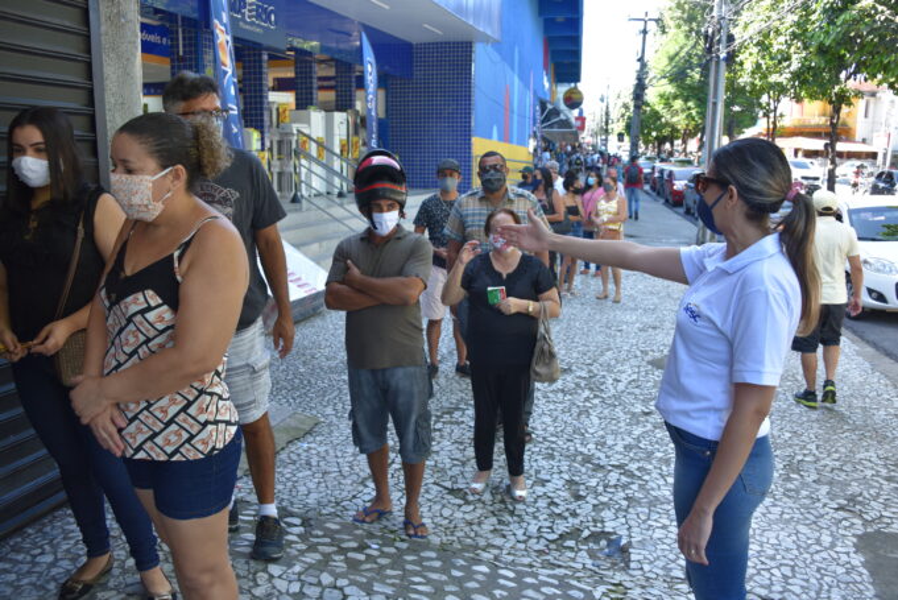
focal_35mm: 32
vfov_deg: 41.2
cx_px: 449
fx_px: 799
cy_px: 300
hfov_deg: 58.7
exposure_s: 1/160
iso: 640
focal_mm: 32
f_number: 6.3
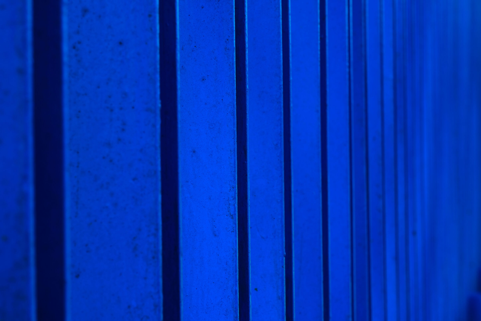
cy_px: 160
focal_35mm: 83
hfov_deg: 24.5
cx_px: 240
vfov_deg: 16.5
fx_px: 1109
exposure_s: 1/60
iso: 160
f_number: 11
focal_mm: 55
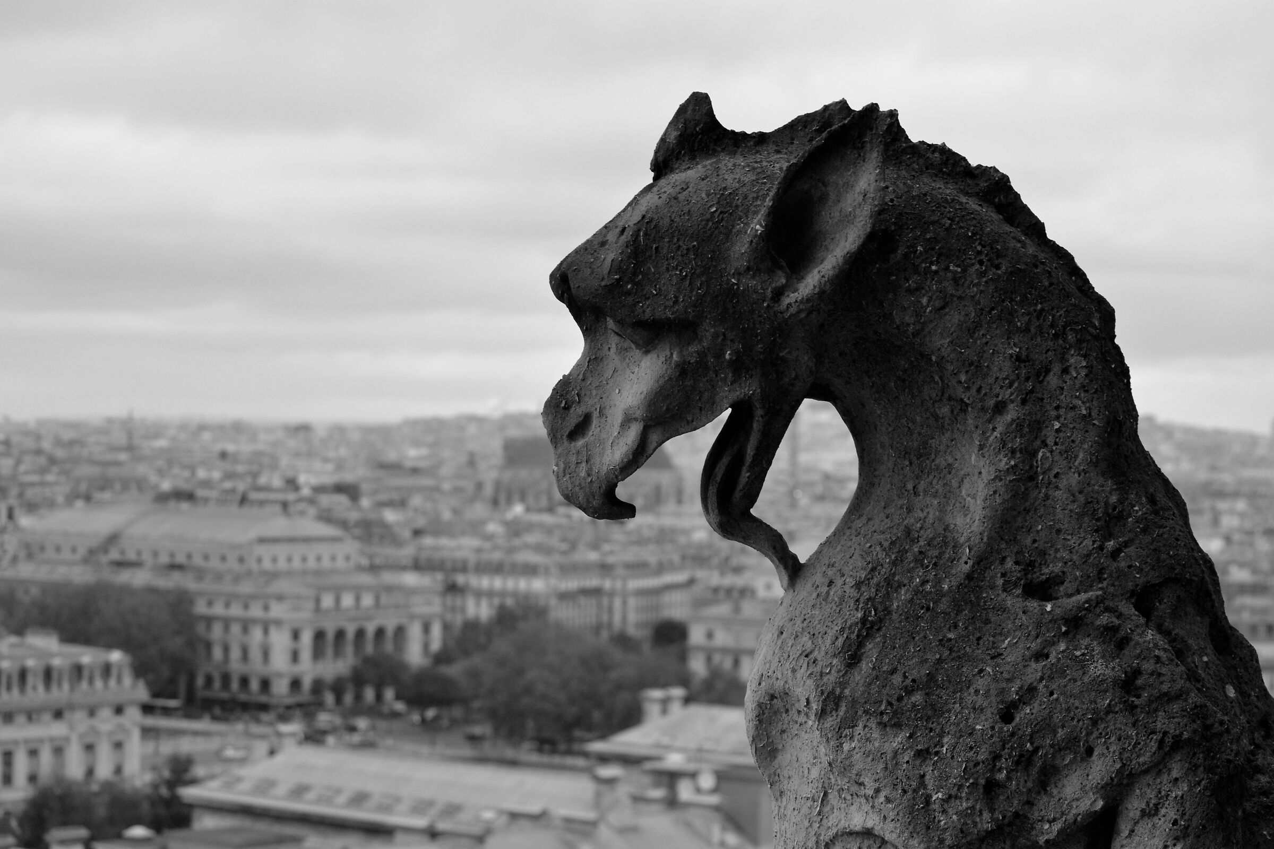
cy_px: 424
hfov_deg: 24.6
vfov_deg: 16.6
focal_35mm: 82
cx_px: 637
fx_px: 2919
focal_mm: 55
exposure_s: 1/200
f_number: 7.1
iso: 400
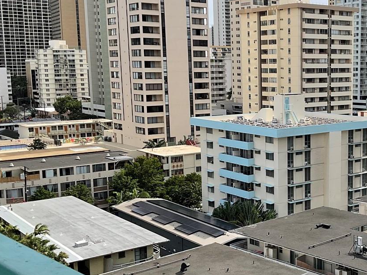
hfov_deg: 33.1
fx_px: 593
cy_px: 155
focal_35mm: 56
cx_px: 307
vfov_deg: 26.1
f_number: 1.8
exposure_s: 1/1912
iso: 16
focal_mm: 3
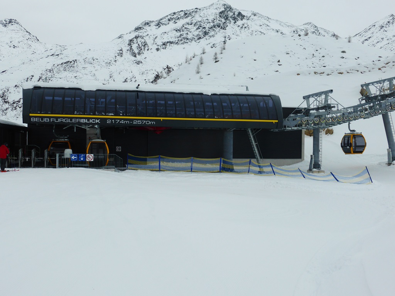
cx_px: 198
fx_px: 388
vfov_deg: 41.8
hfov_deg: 54.0
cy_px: 148
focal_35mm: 34
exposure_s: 1/400
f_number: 3.7
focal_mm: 6.1
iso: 100
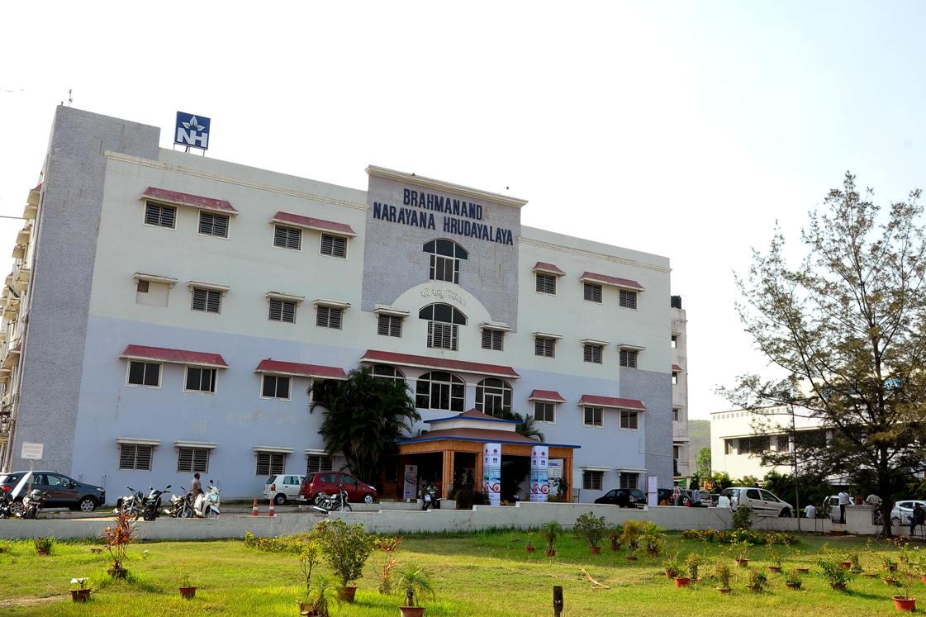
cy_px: 311
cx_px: 458
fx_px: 874
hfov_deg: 55.8
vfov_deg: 38.9
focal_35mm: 34
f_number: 13
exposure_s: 1/125
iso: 400
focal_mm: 22
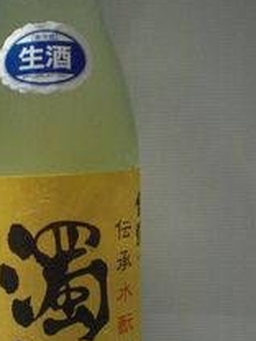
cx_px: 52
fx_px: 621
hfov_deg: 23.0
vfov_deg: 30.5
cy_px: 224
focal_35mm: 63
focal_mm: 6.3
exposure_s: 1/50
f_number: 3.1
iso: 800
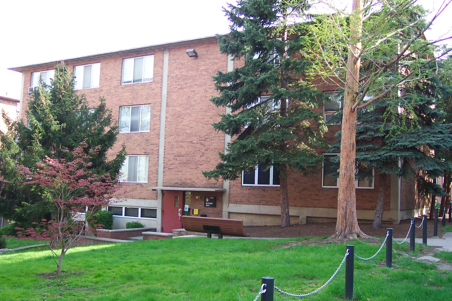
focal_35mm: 38
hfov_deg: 50.7
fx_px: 477
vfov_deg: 35.1
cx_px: 226
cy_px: 150
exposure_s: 1/180
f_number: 2.8
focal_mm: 8
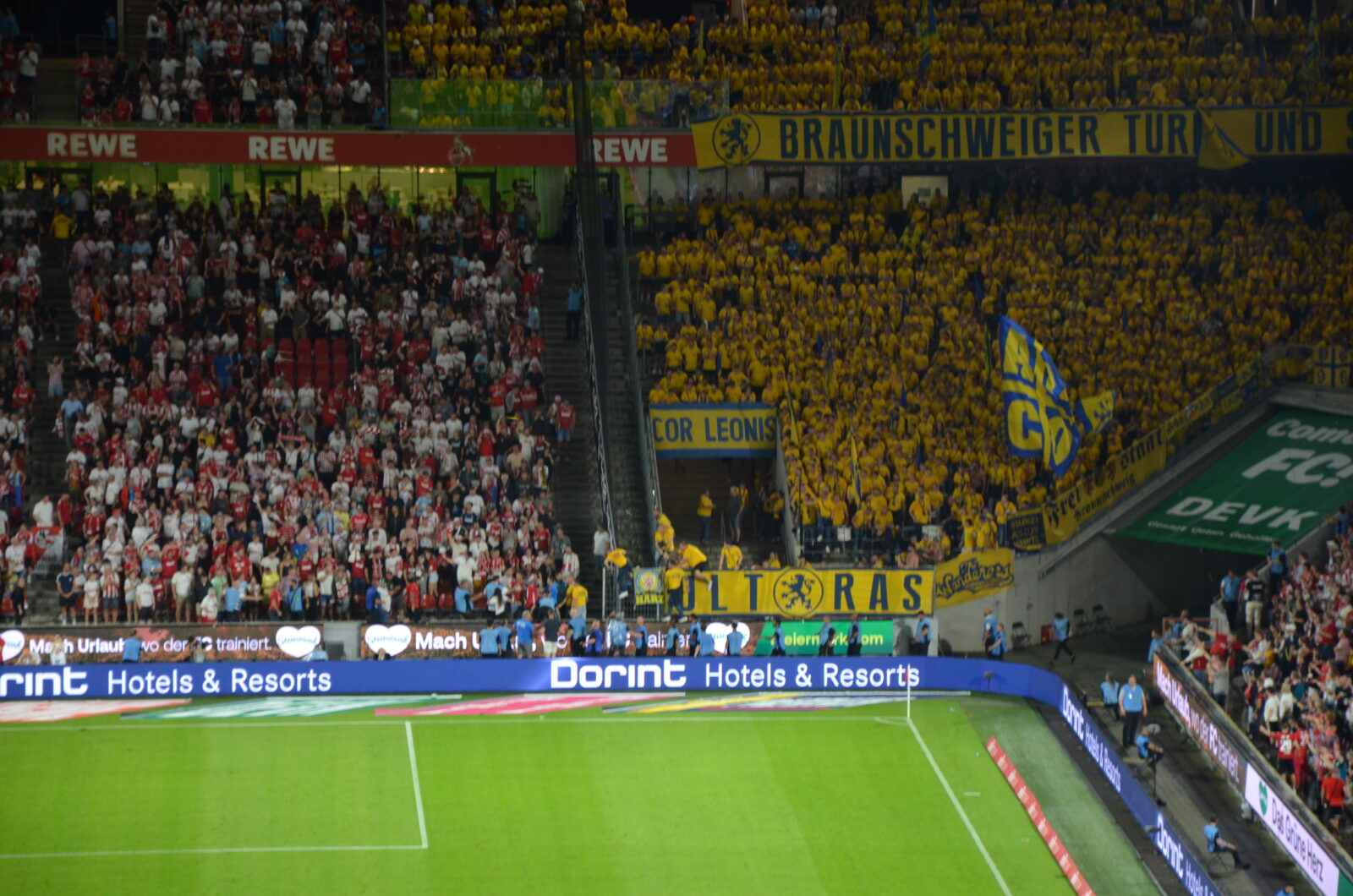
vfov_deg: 8.7
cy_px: 448
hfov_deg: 13.1
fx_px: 5908
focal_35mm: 158
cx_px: 676
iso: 640
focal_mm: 105
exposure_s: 1/60
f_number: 5.6
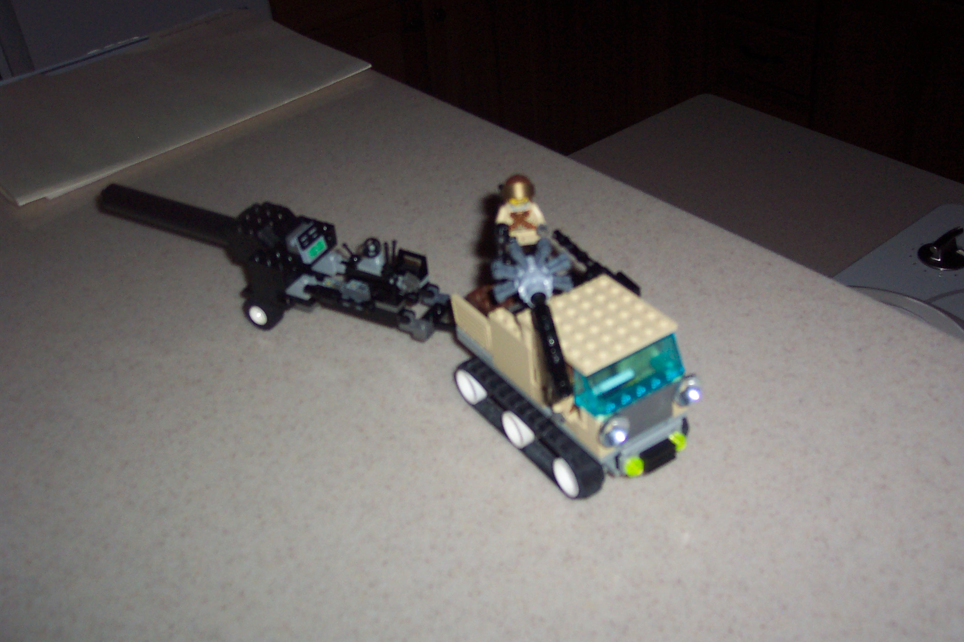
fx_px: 1044
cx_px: 494
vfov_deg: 34.2
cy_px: 327
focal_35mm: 39
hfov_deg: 49.6
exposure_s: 1/30
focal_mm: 8
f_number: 2.8
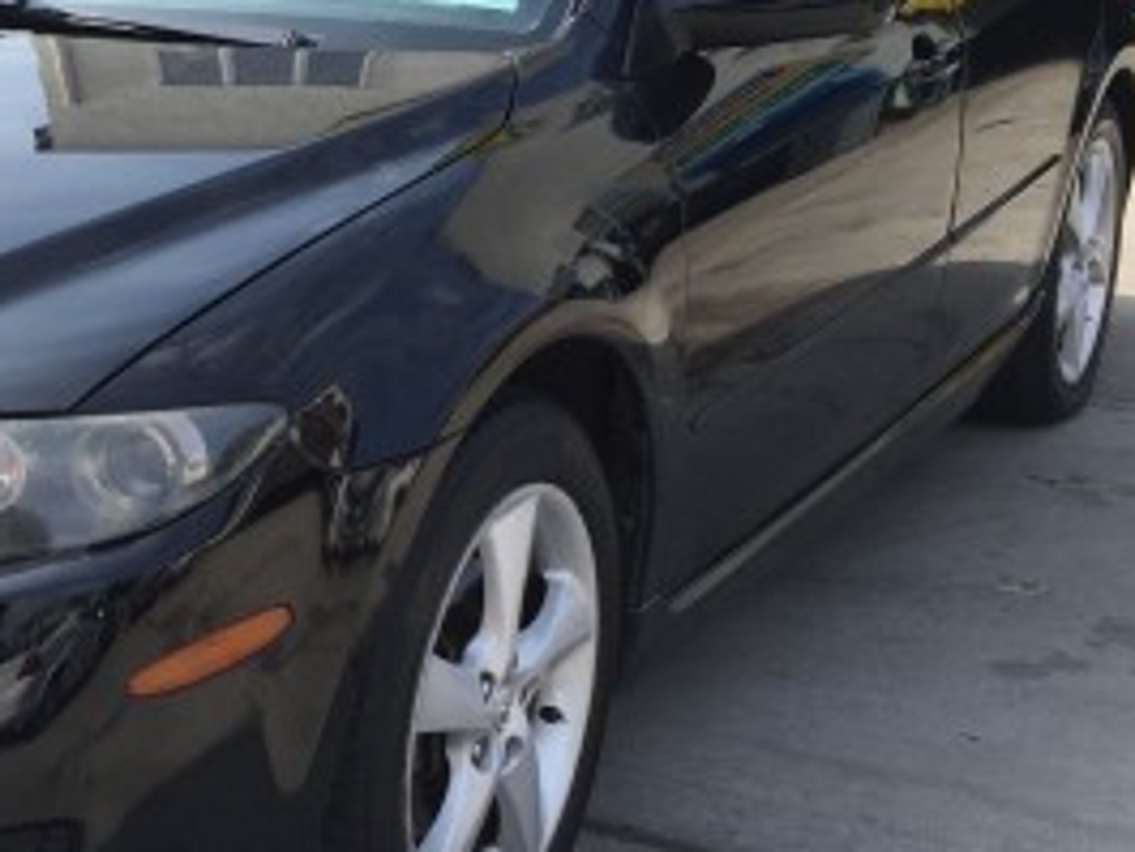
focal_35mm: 70
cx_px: 21
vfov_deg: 21.0
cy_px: 407
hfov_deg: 26.4
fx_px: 2296
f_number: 2.2
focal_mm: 4.15
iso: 32
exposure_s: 1/879
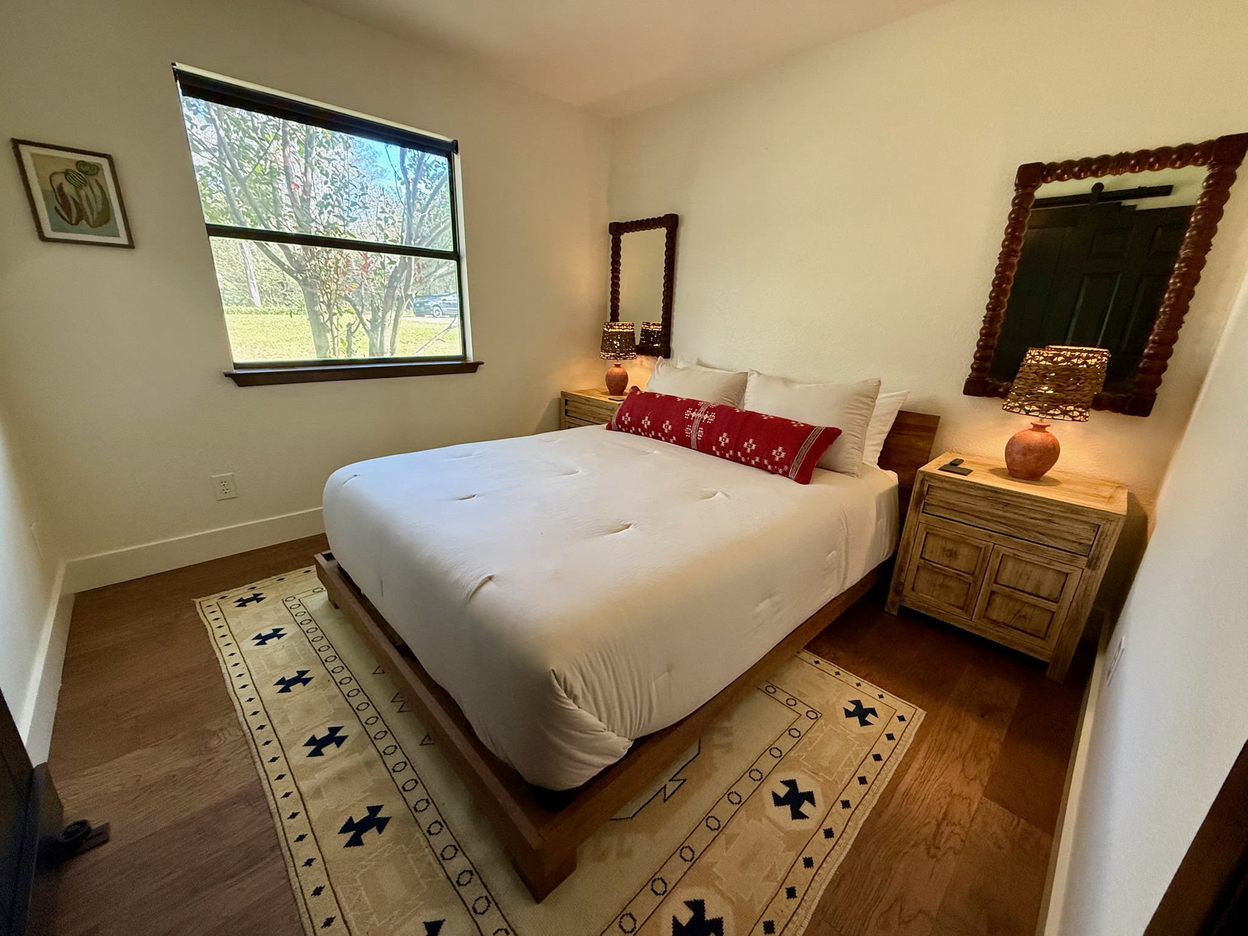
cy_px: 468
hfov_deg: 102.1
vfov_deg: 85.7
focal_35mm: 14
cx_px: 624
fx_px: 505
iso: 400
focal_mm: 2.22
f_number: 2.2
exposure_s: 1/120
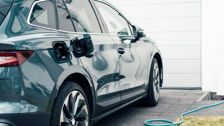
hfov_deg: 28.5
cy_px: 92
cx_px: 133
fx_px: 440
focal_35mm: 74
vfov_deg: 16.2
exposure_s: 1/200
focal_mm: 55
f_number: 2.5
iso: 100
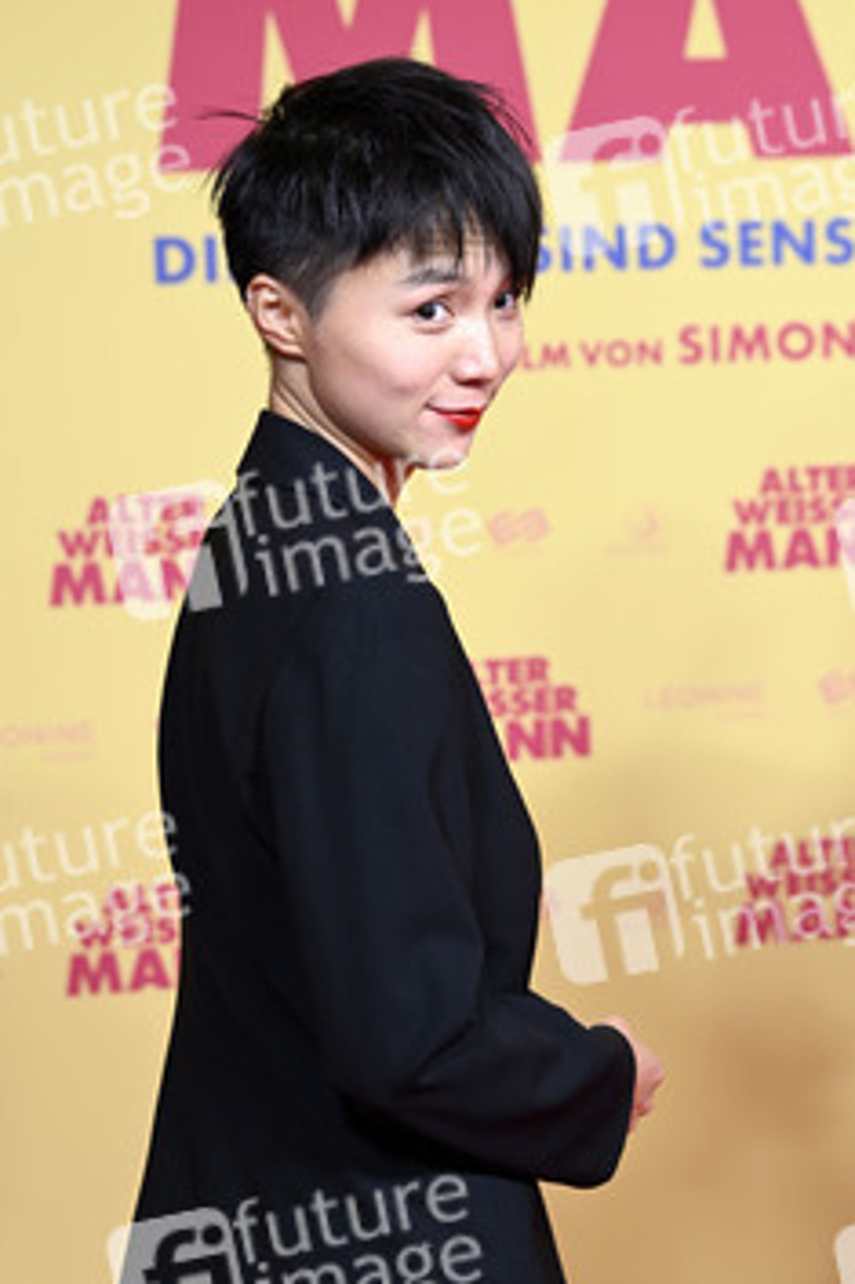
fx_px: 3031
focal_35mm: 85
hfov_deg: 16.1
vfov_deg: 23.9
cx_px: 400
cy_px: 717
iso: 500
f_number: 5.6
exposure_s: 1/160
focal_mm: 75
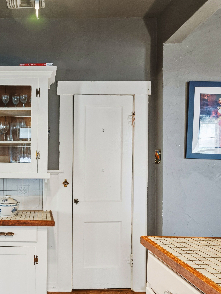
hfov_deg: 45.1
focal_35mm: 29
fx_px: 247
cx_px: 36
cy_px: 164
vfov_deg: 61.5
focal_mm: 15
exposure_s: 1/8
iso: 400
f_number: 10
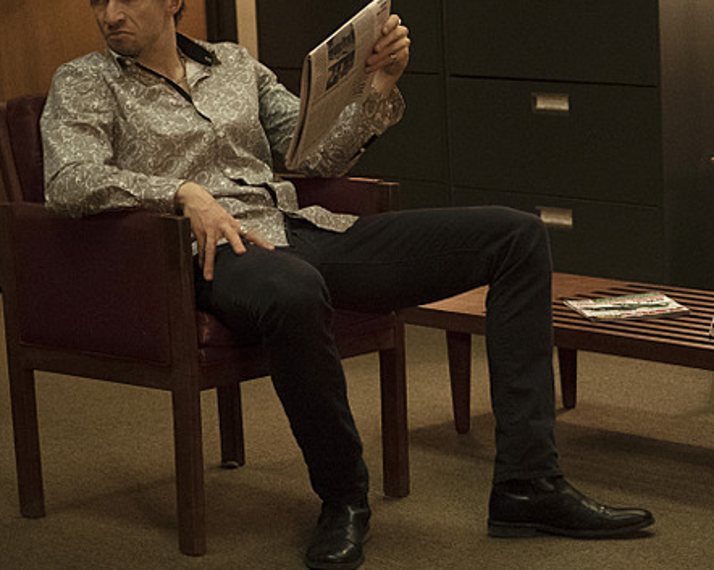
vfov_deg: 13.3
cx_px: 582
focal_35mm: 116
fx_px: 2450
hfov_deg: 16.4
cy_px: 199
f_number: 4
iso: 16000
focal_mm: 70
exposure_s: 1/160
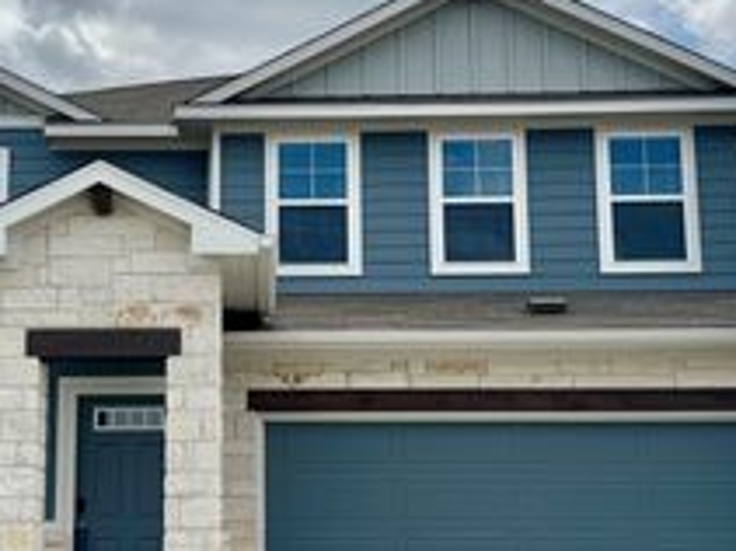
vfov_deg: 25.6
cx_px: 248
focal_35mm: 57
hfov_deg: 33.5
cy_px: 330
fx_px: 1211
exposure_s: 1/9009
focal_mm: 6.76
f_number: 1.78
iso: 80
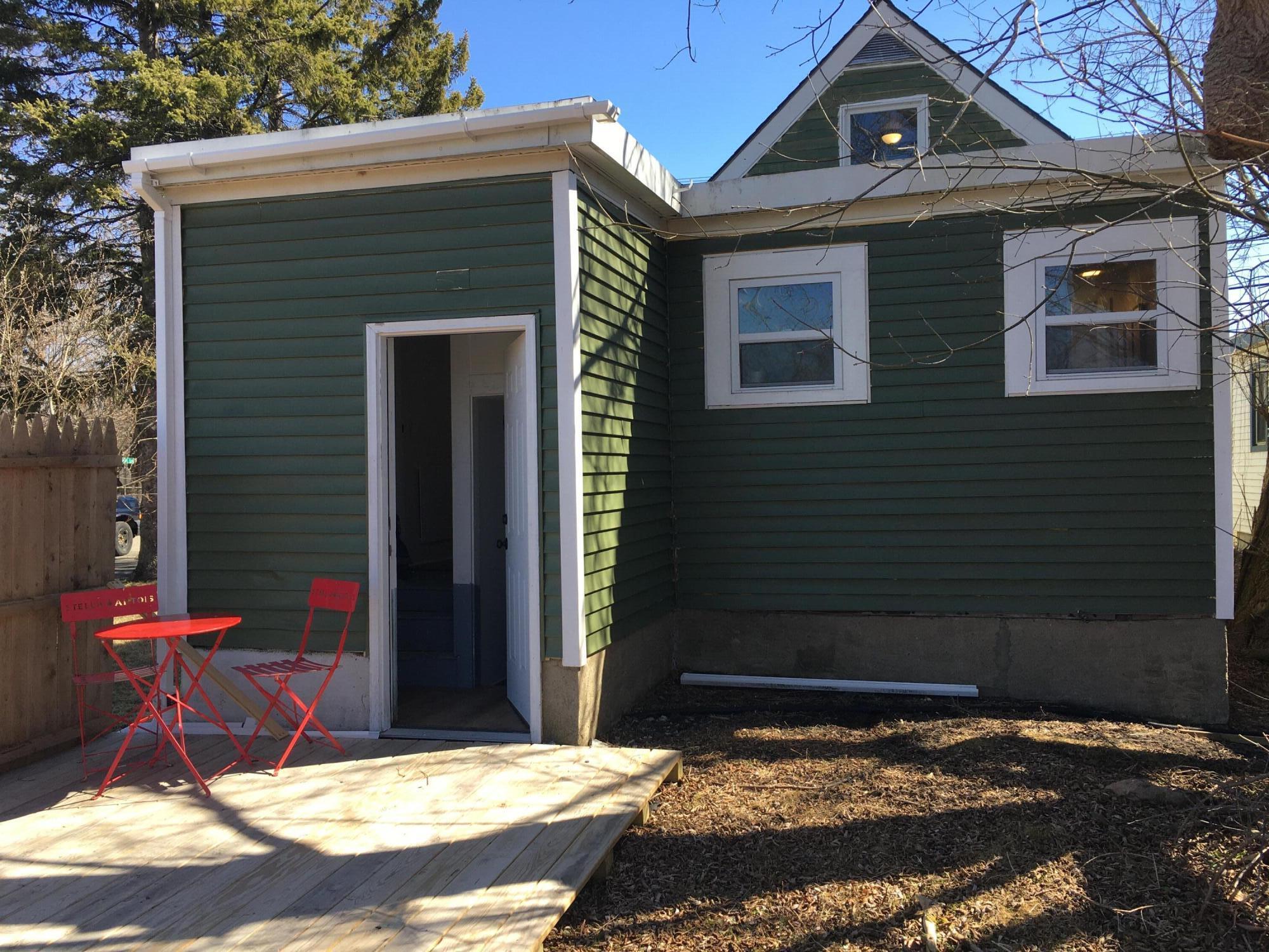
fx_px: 1063
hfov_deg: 61.7
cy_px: 476
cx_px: 634
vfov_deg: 48.2
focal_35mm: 29
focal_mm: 4.15
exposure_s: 1/460
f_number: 2.2
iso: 25
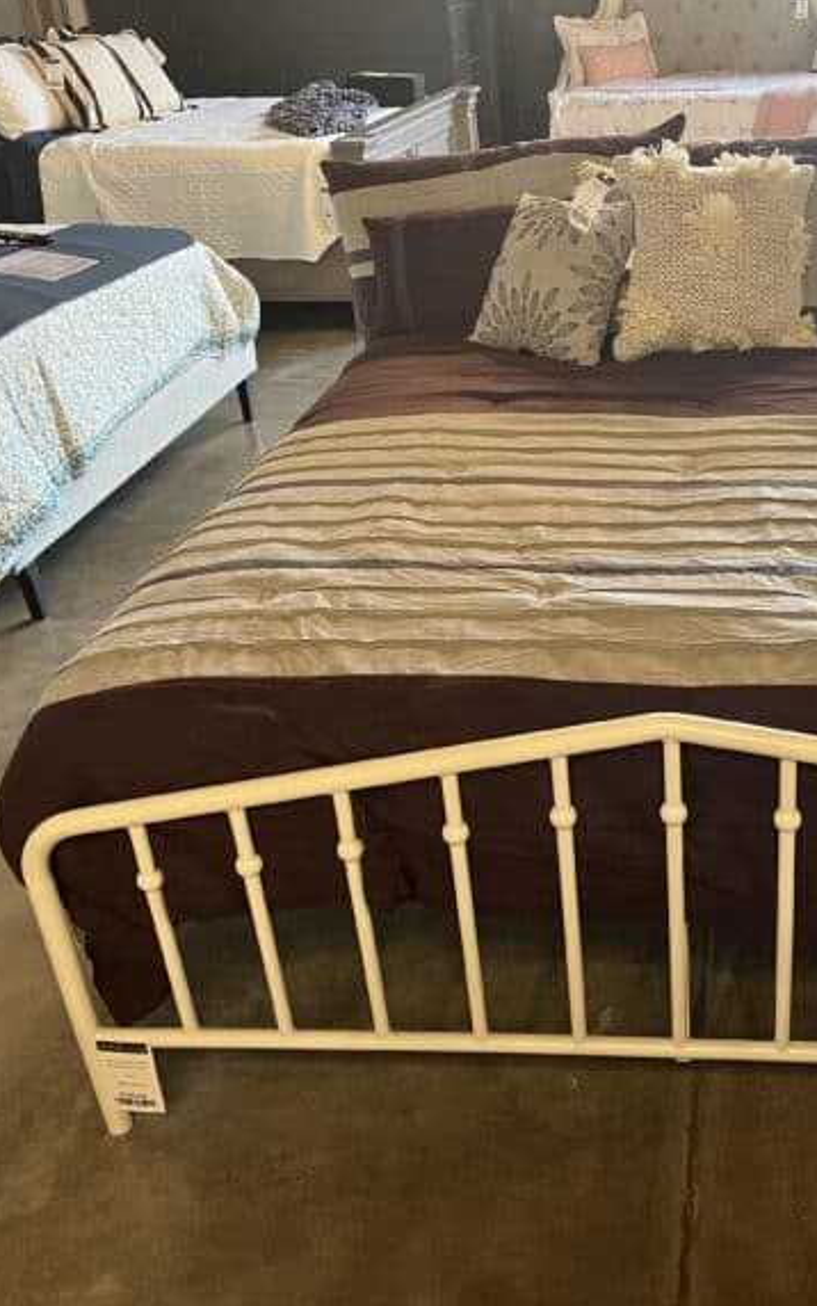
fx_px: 1317
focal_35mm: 37
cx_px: 644
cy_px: 653
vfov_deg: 52.7
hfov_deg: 33.5
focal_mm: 5.1
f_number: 1.6
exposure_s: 1/60
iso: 160
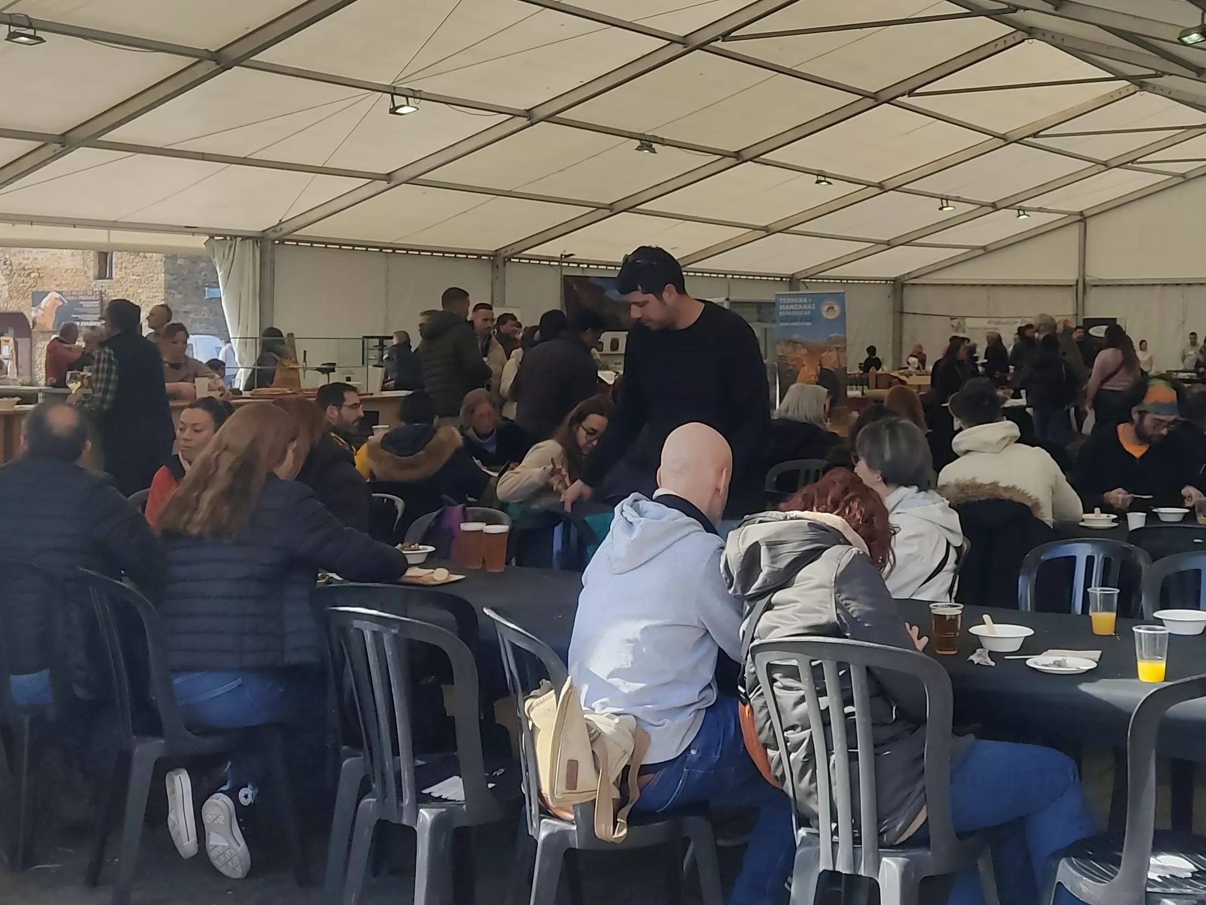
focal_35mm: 47
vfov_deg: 30.7
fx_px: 1638
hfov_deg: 39.7
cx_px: 846
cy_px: 333
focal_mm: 4.74
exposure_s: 1/780
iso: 100
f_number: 1.79
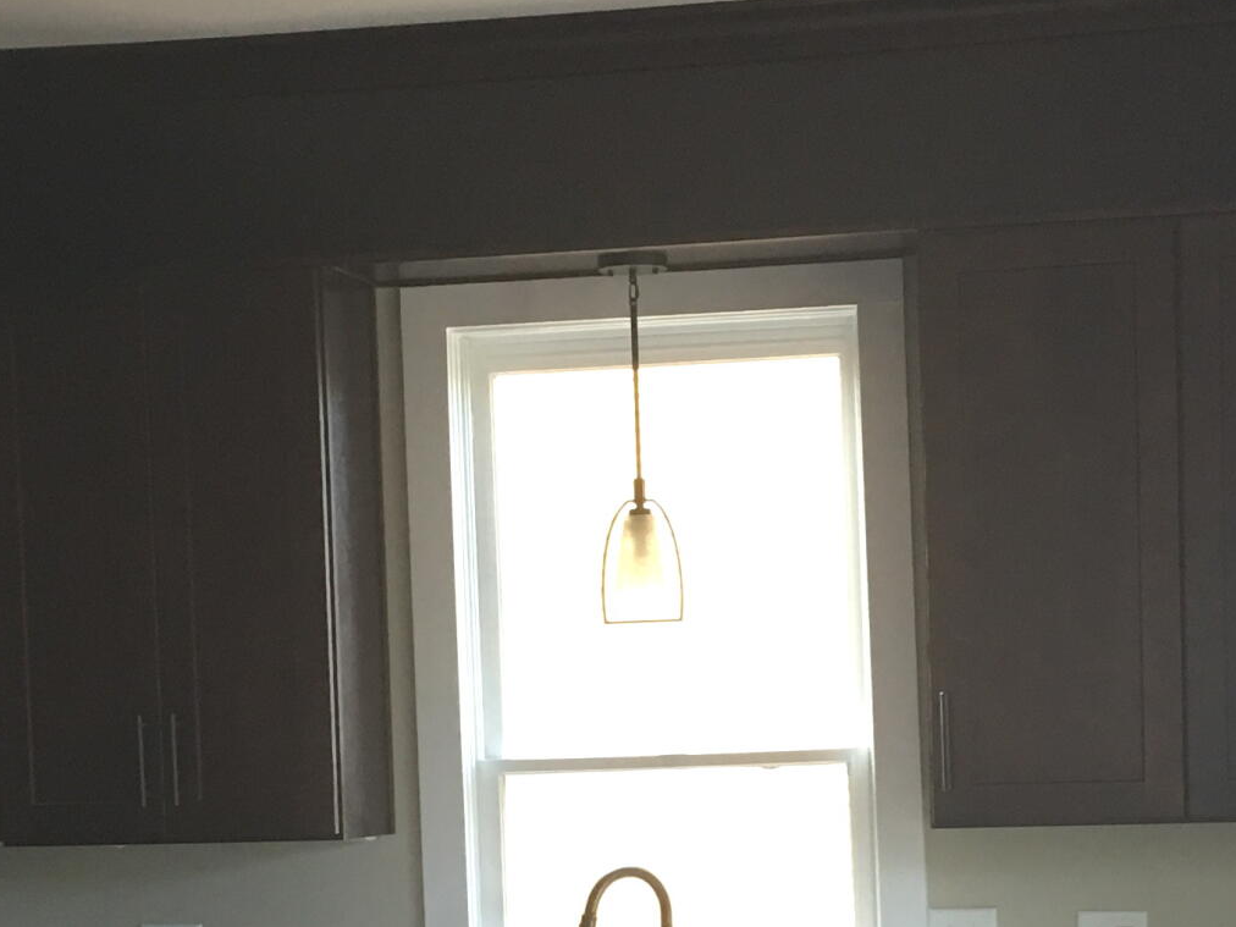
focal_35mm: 86
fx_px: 3071
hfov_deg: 22.7
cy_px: 907
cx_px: 706
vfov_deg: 16.8
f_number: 2.2
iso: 100
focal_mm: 4.15
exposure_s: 1/30
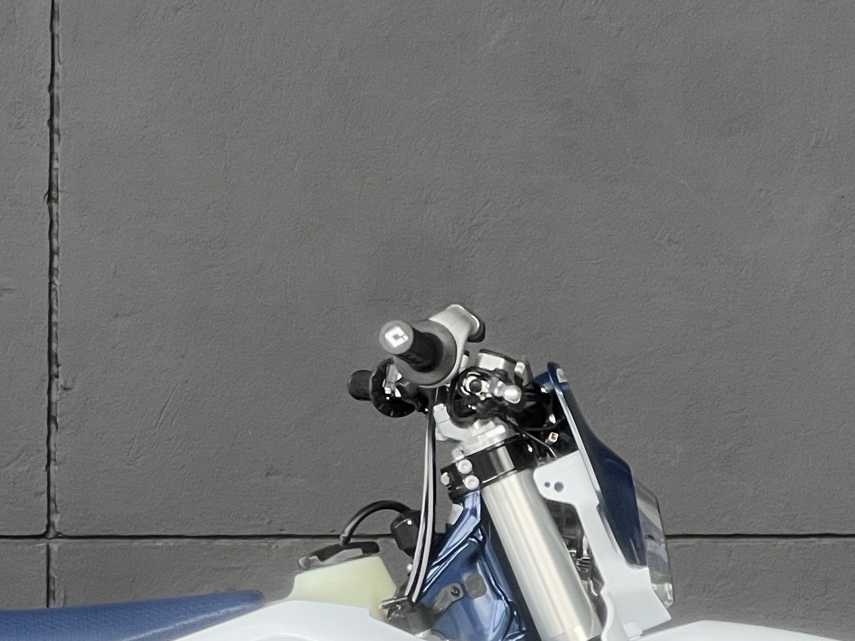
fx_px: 5927
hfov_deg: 8.2
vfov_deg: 6.1
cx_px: 80
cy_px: 889
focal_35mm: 240
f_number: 2.8
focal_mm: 9
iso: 50
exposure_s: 1/99
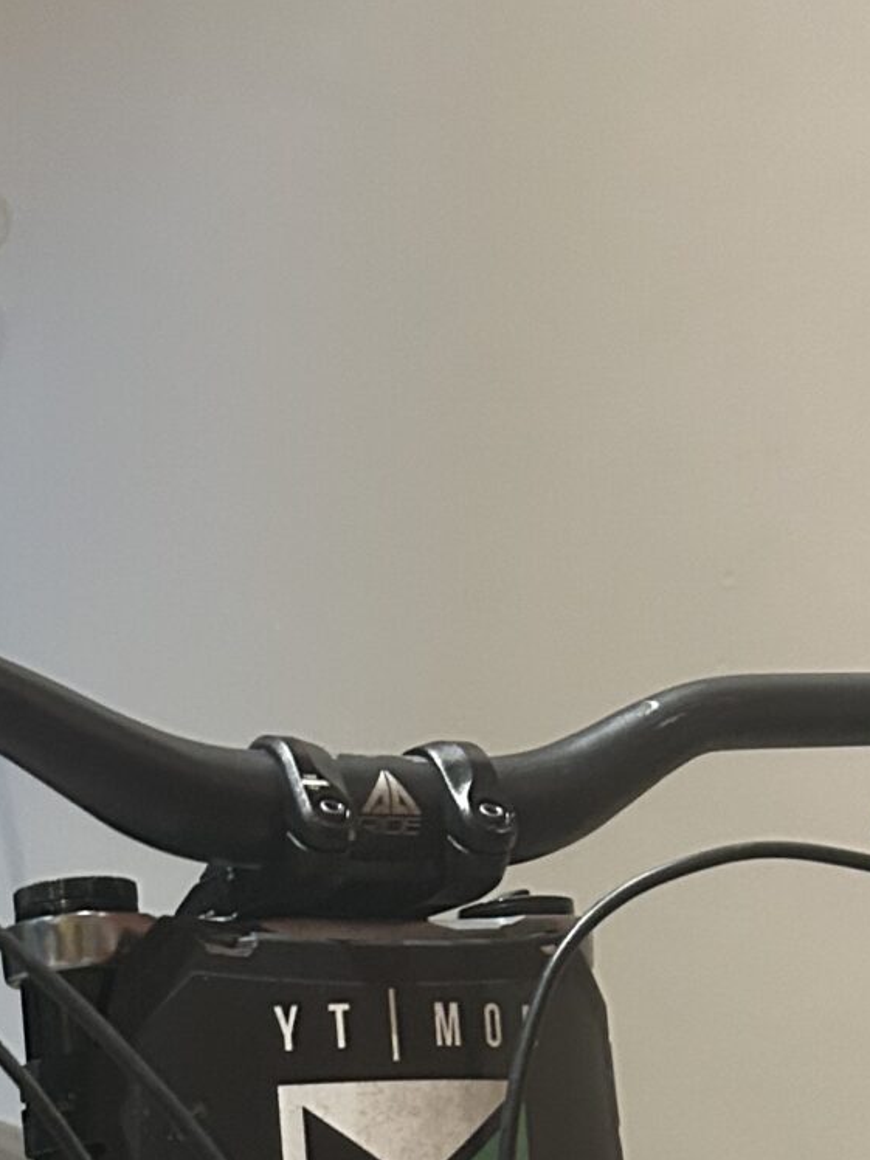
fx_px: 2982
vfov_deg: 20.5
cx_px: 143
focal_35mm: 89
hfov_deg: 16.4
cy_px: 1411
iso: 400
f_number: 1.5
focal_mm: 5.7
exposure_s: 1/33
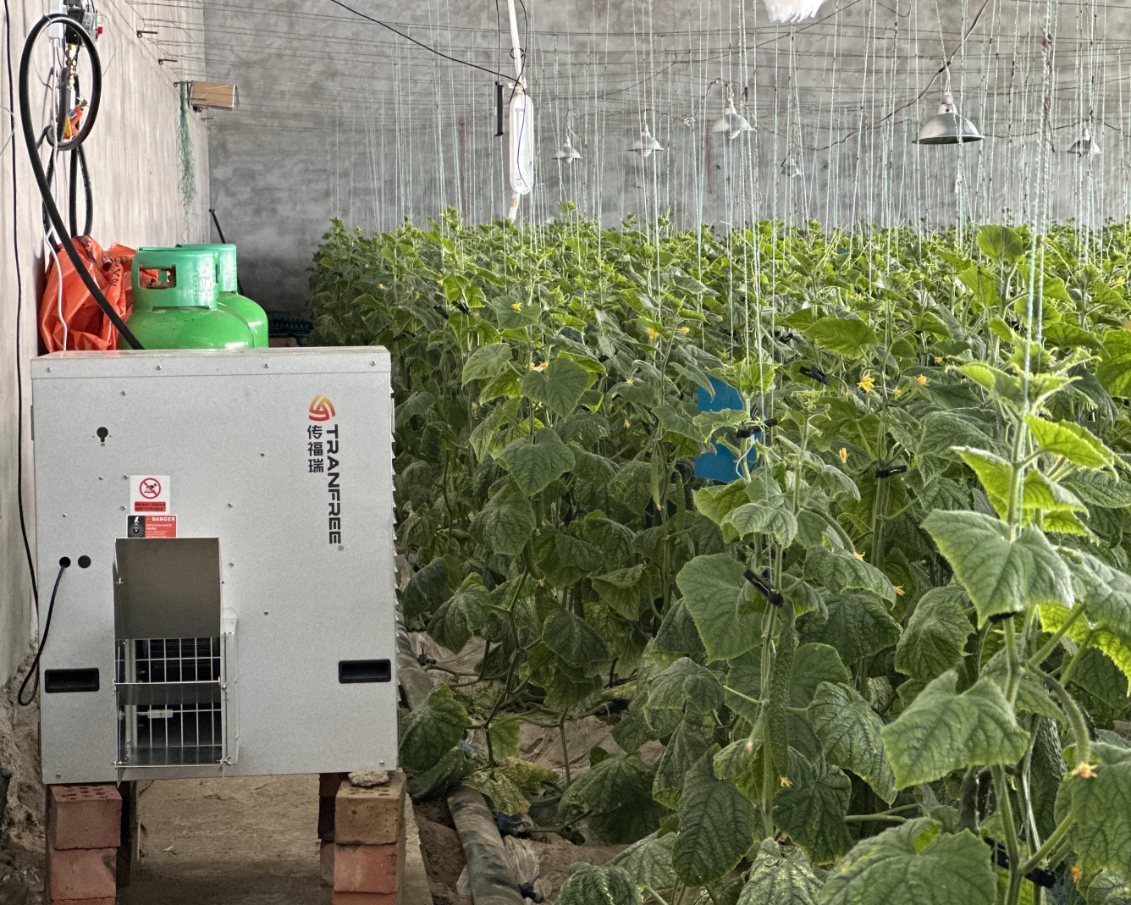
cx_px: 566
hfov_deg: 23.6
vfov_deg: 18.9
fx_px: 2712
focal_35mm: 81
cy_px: 450
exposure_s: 1/40
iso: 400
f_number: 2.8
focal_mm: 9
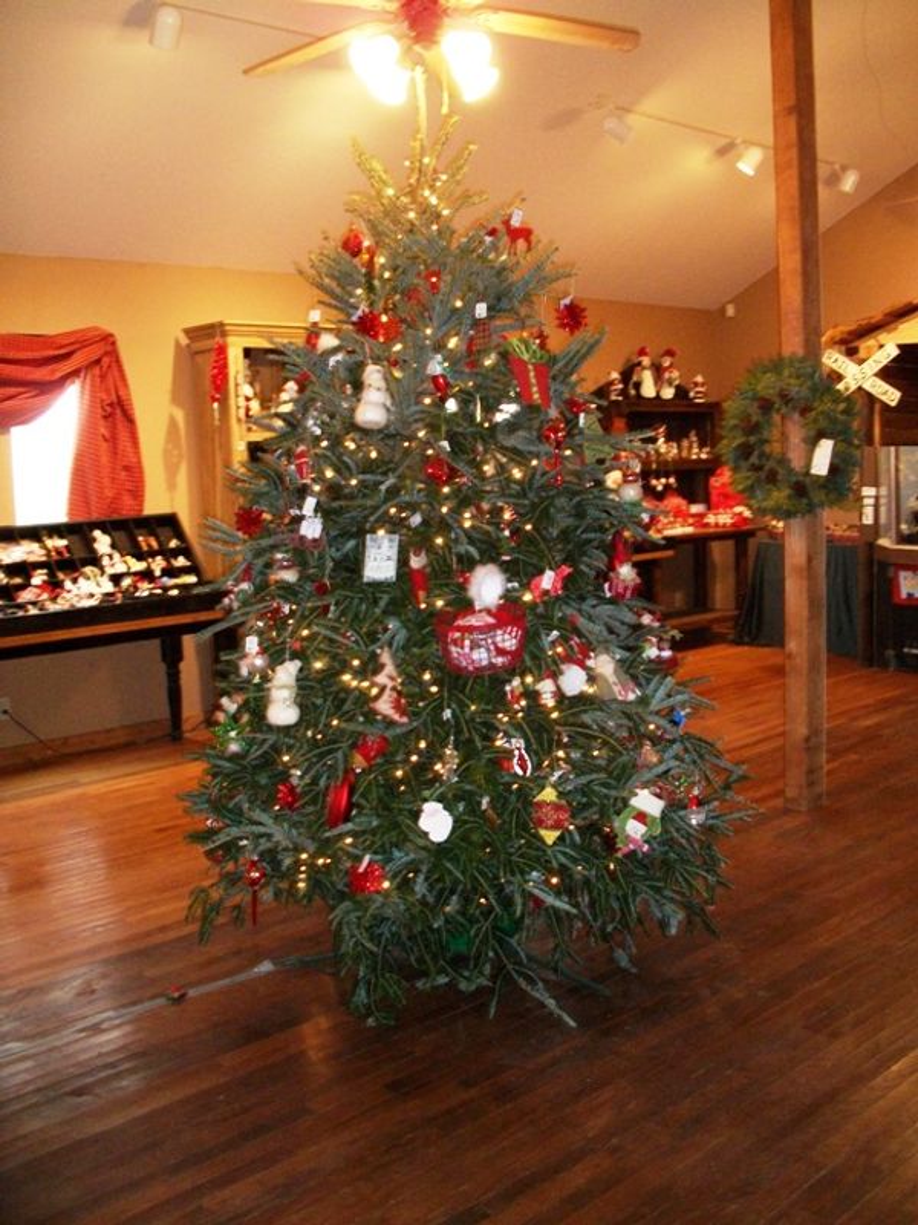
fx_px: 1238
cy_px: 612
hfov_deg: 40.7
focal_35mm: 35
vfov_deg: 52.6
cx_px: 459
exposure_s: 1/30
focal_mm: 6.3
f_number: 3.1
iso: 320
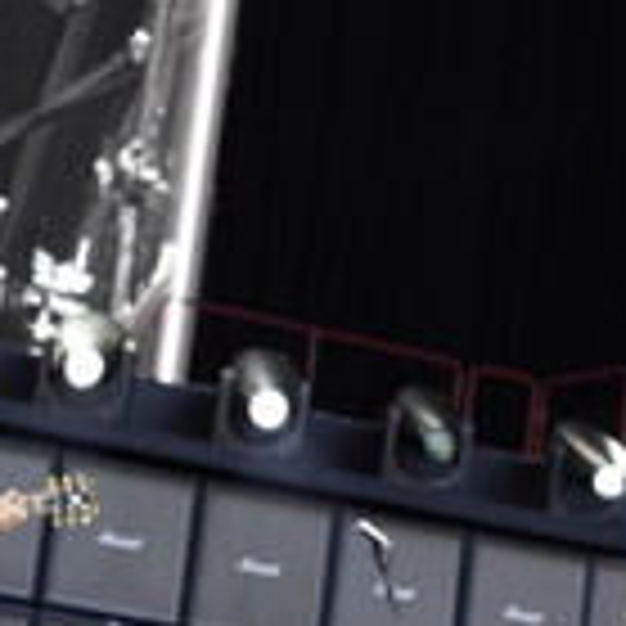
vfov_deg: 11.0
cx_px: 538
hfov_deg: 11.1
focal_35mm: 157
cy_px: -45
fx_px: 3212
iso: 1600
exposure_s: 1/400
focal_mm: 57
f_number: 5
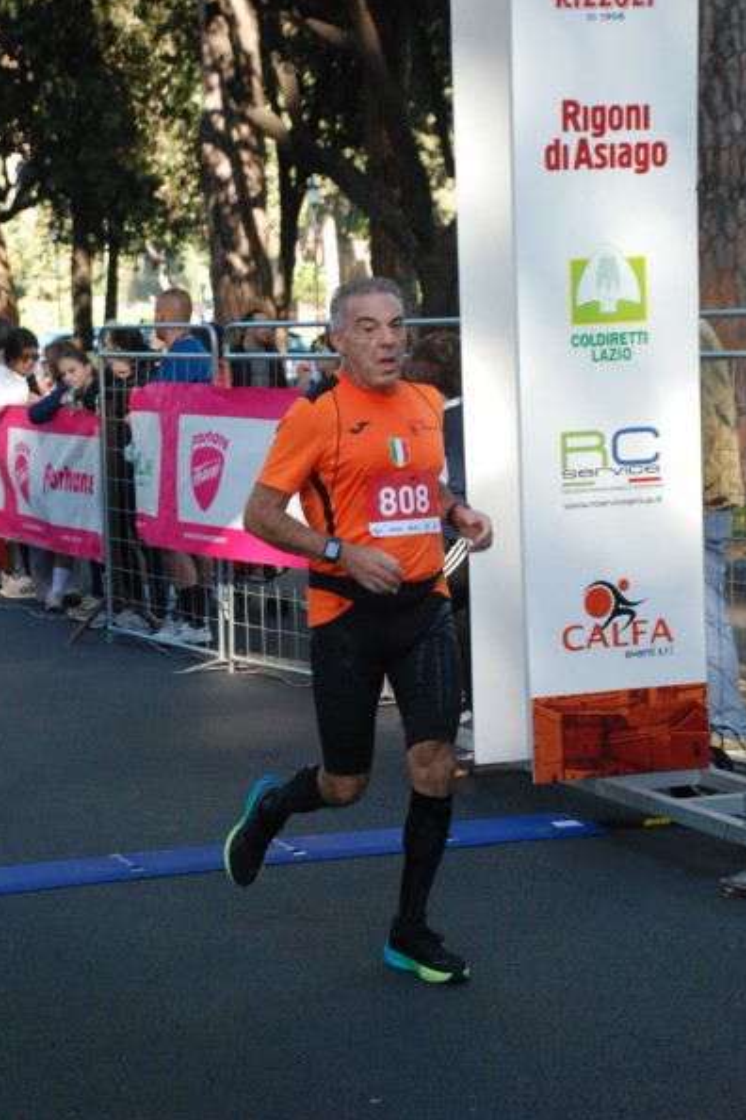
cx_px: 372
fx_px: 2455
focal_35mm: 79
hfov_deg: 17.3
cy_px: 560
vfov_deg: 25.7
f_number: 5
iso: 1000
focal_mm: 52
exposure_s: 1/320
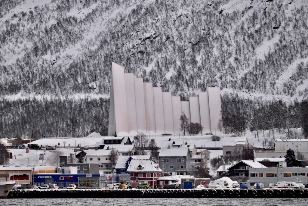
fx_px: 2568
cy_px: 103
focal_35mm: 300
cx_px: 154
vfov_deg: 4.6
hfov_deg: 6.9
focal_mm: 300
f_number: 8
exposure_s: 1/200
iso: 1600
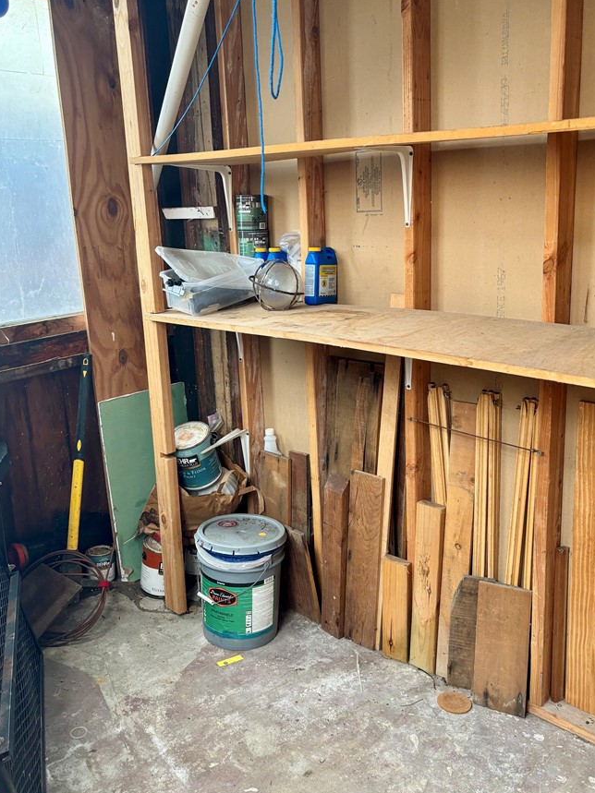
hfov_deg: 45.4
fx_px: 711
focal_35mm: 31
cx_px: 275
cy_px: 364
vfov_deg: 58.3
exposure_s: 1/120
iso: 125
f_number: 1.6
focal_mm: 5.96
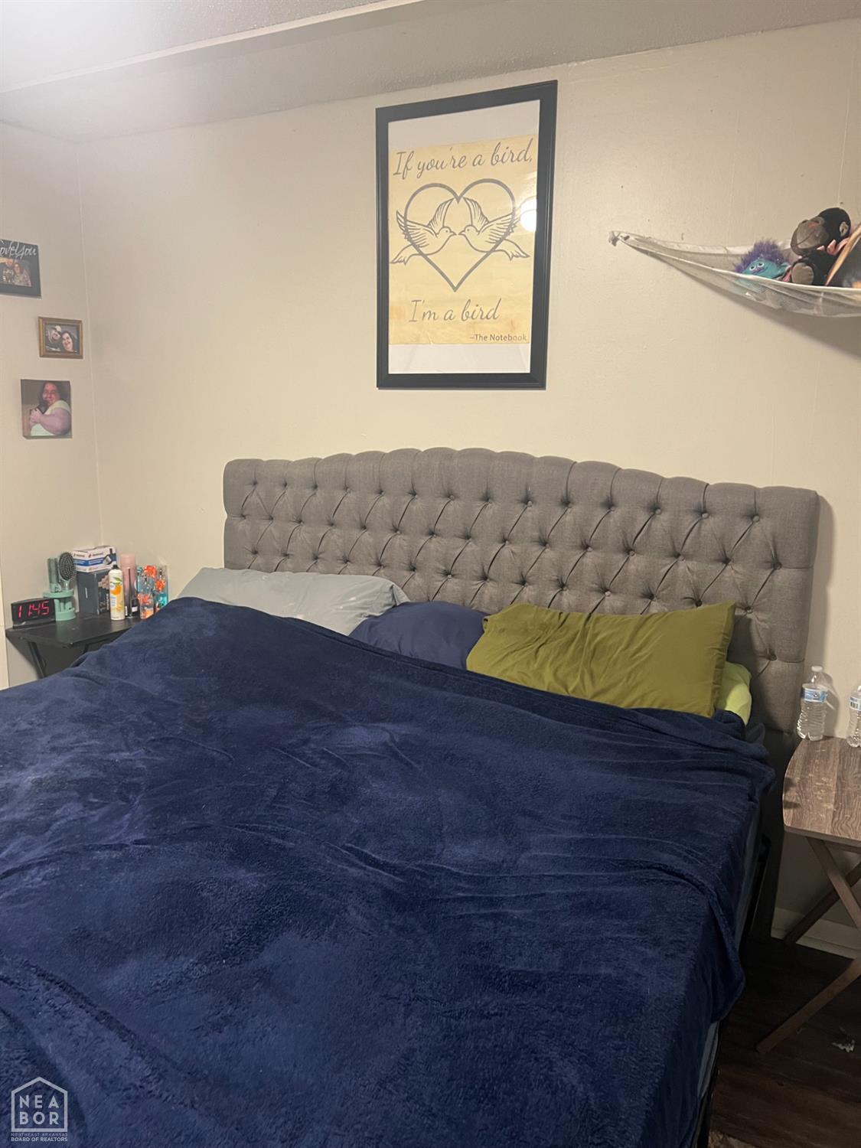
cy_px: 574
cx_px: 430
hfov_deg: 53.1
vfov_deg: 67.3
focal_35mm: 26
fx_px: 862
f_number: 1.5
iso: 320
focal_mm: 5.7
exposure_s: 1/60
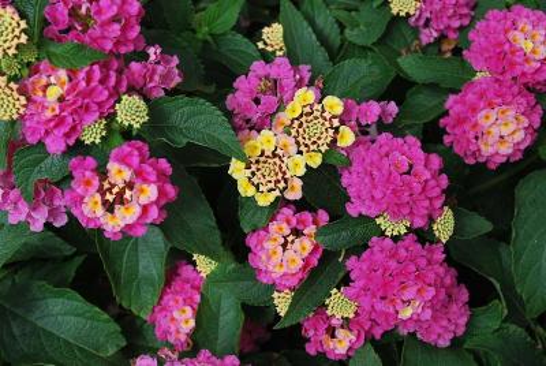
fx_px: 911
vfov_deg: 22.7
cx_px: 273
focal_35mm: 60
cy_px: 183
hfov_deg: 33.4
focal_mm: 40
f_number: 8
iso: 100
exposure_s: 1/60
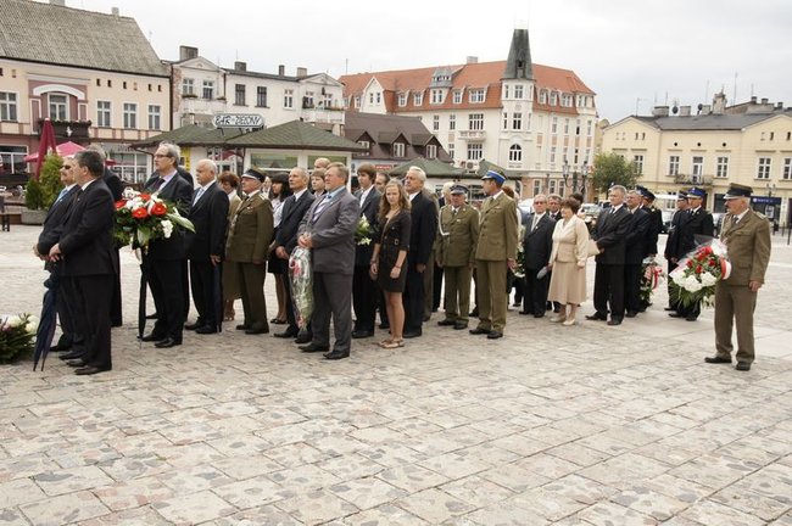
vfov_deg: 39.9
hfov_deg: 57.3
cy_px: 263
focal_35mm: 33
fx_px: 725
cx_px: 396
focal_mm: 22
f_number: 11
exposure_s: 1/320
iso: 800
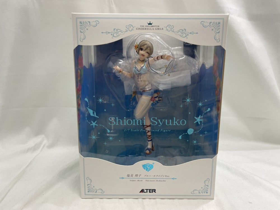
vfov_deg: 53.1
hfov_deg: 67.3
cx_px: 140
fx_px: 210
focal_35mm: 26
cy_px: 105
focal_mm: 4.2
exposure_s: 1/100
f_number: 1.6
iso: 125
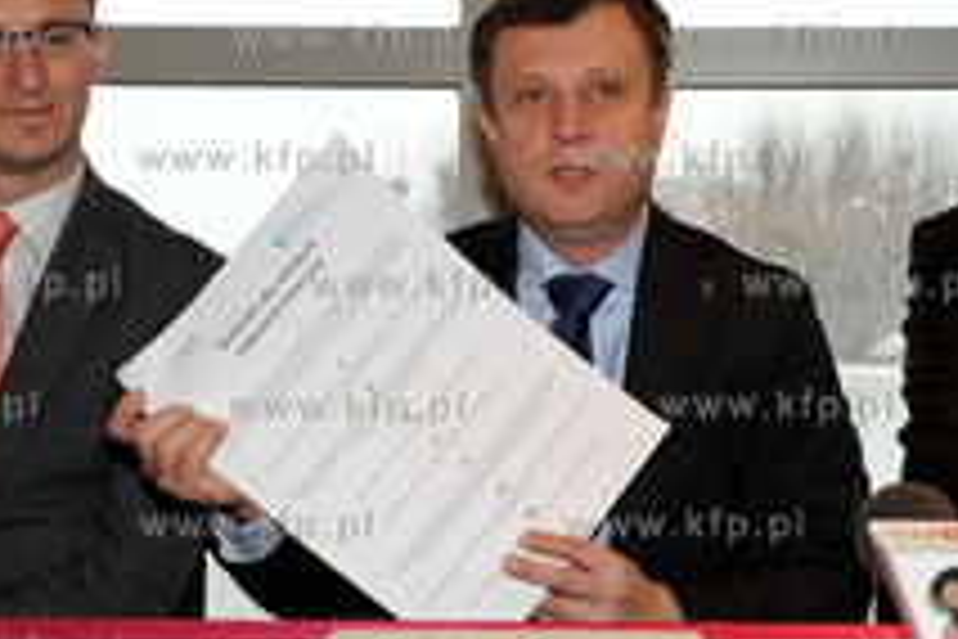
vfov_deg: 13.0
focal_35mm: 105
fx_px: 2794
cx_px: 589
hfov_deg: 19.4
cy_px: 342
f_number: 7.1
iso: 800
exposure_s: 1/60
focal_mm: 56
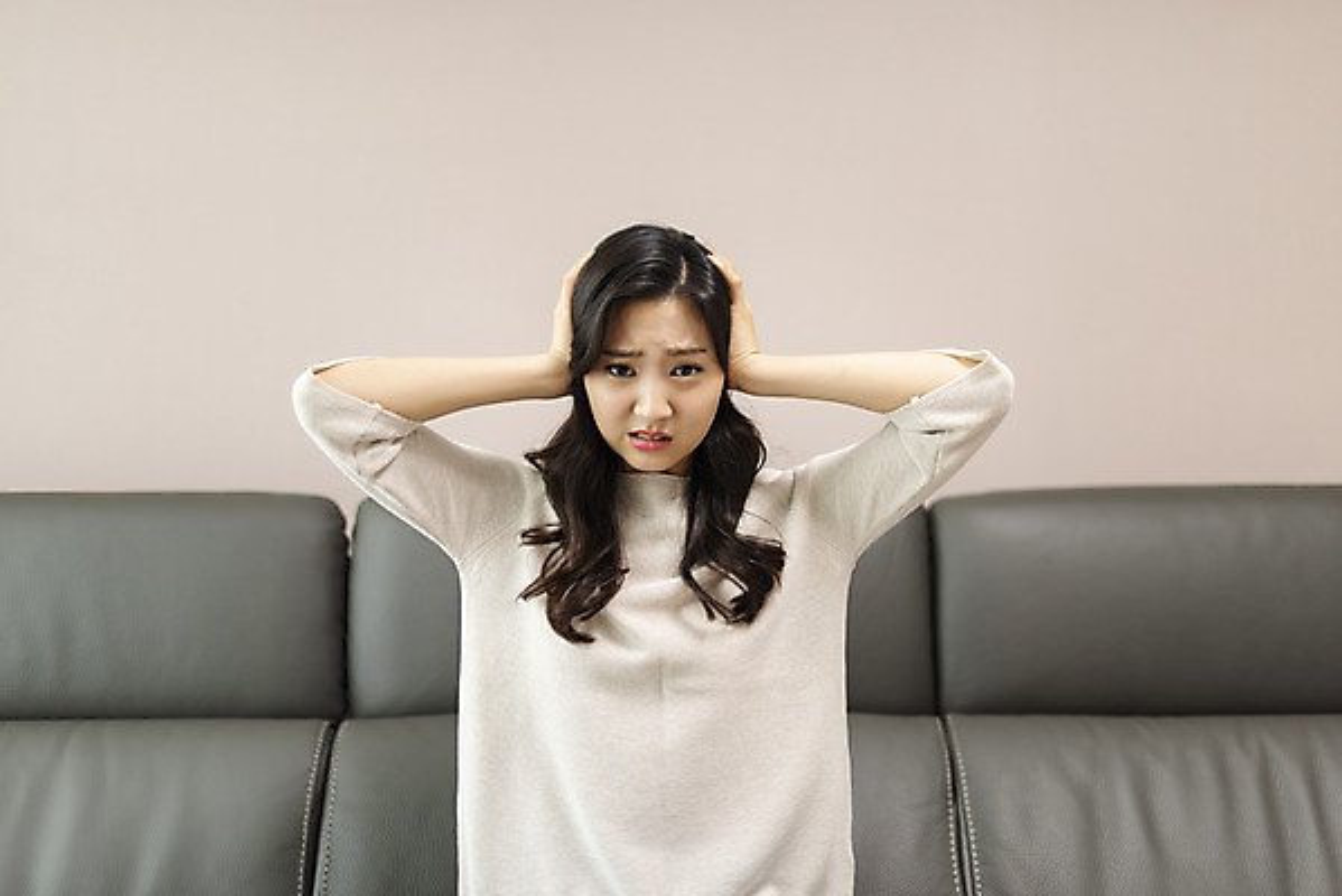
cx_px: 671
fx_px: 1865
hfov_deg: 39.6
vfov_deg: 27.0
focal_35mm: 50
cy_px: 448
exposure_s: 1/250
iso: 500
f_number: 1.8
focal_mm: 50
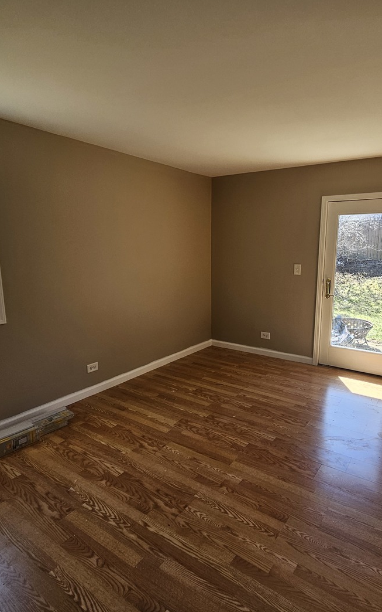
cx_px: 219
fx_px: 316
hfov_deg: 62.0
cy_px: 303
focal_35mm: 19
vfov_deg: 88.0
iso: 50
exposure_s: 1/120
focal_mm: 2.2
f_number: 2.2
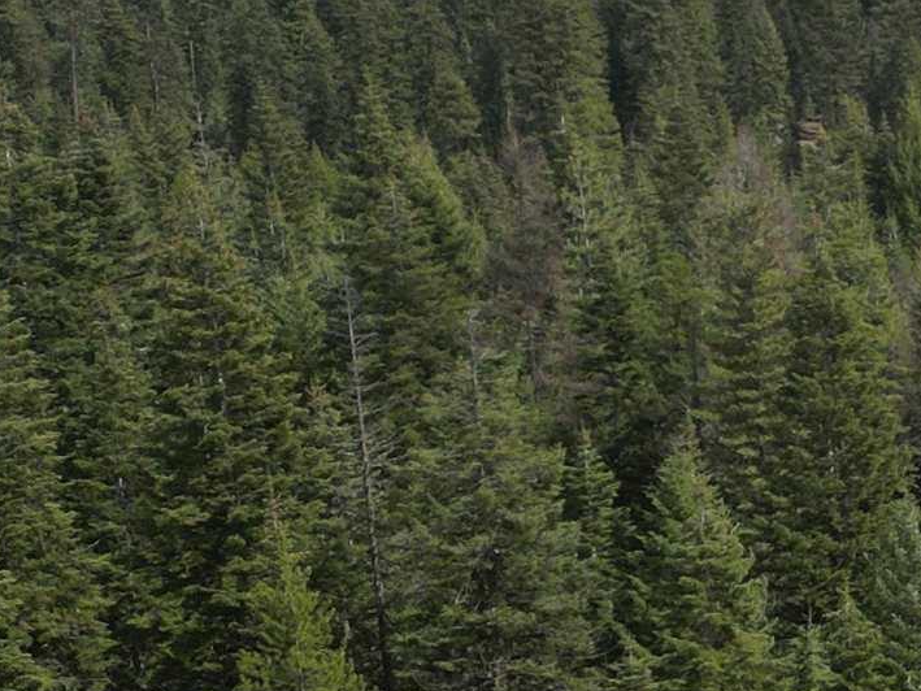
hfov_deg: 15.0
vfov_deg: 14.2
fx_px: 2768
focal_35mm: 104
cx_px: 1886
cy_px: 373
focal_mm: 6.72
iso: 100
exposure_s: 1/2500
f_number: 1.7
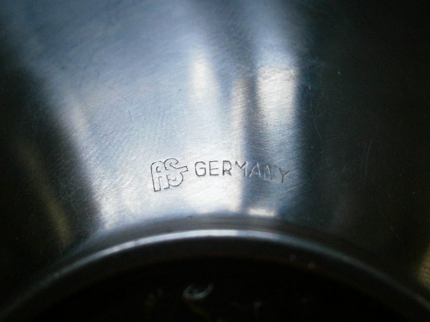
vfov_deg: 30.9
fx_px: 584
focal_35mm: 47
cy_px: 161
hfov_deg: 40.4
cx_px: 215
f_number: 3.4
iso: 500
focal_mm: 8.3
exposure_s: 1/250
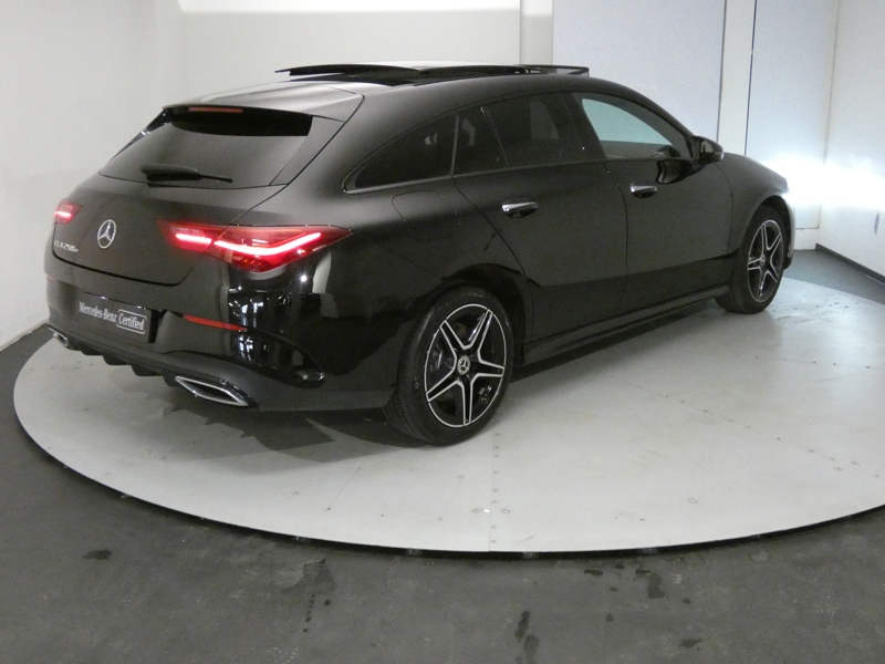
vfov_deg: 39.7
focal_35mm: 36
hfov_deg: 51.4
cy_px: 332
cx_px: 442
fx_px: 920
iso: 2000
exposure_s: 1/125
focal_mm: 6.5
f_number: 3.5
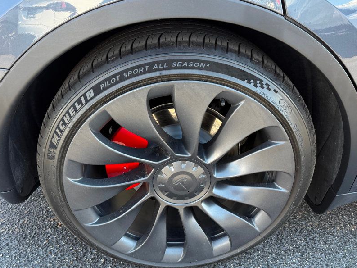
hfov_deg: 58.3
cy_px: 151
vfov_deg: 45.4
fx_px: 320
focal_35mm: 31
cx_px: 190
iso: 125
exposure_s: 1/243
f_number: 1.78
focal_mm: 6.76
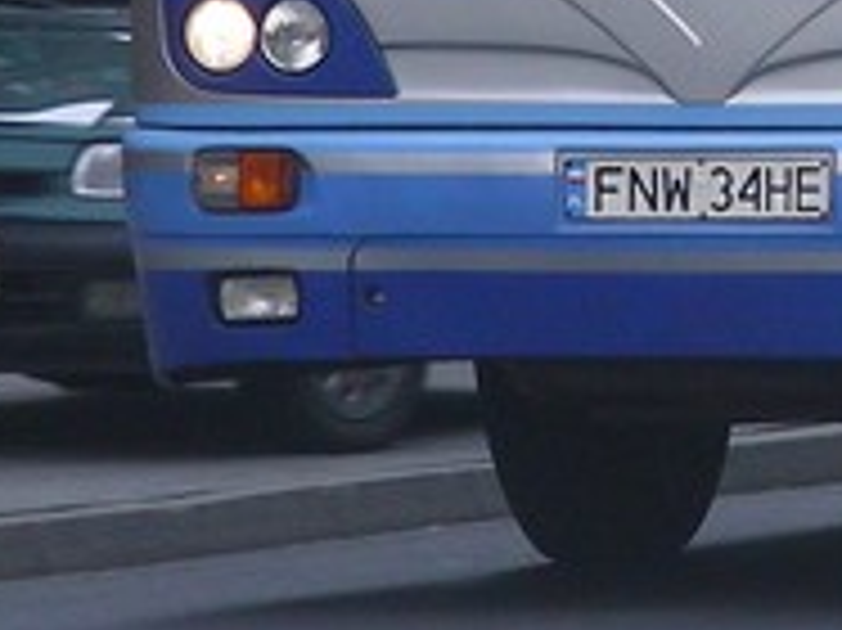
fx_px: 17332
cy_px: -637
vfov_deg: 2.1
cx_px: 1562
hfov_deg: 2.8
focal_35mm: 713
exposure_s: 1/193
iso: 50
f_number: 4
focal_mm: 24.7
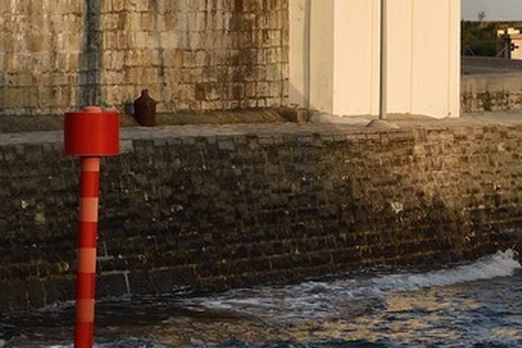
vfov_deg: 2.7
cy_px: -292
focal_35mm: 514
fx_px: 7452
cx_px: 707
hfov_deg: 4.0
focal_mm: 110
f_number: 10
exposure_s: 1/200
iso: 200
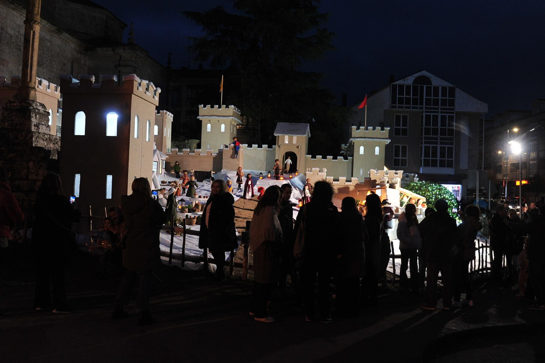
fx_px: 530
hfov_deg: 54.5
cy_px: 182
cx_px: 272
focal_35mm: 35
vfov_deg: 37.8
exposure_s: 1/60
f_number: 5.6
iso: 2500
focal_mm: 35
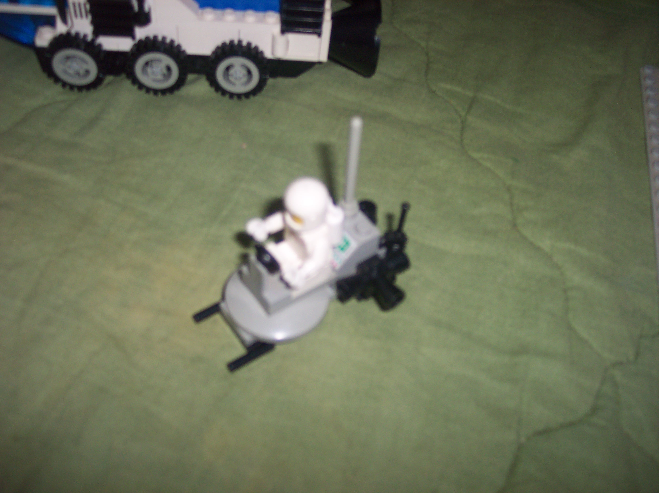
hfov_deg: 49.0
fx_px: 723
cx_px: 330
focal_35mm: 38
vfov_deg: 37.7
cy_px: 246
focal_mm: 8
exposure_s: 1/30
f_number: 2.8
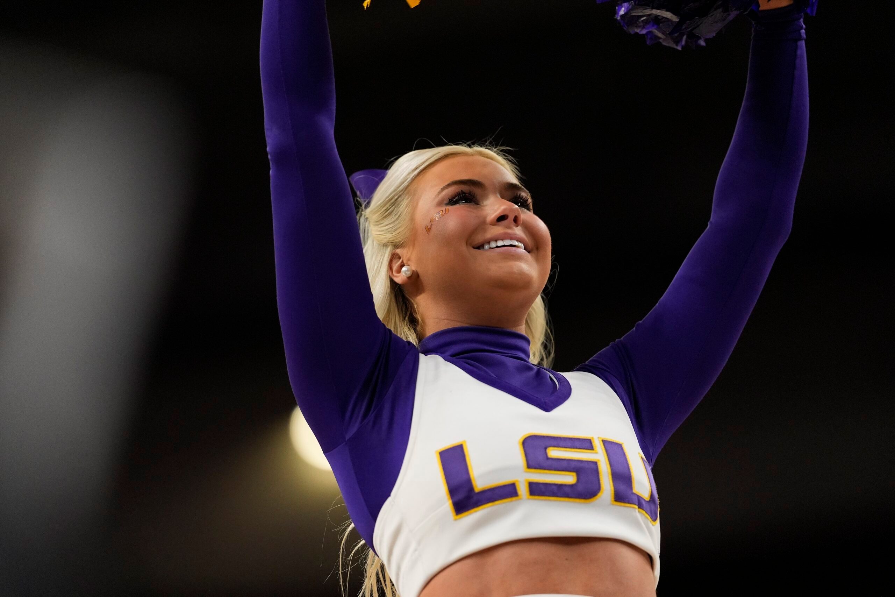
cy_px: 298
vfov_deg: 4.6
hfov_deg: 6.9
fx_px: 7458
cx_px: 448
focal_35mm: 300
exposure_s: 1/2000
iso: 4000
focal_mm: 300
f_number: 2.8
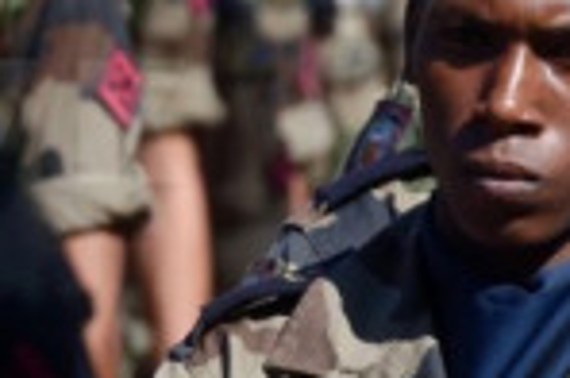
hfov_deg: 1.3
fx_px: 25642
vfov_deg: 0.8
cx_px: -308
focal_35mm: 1623
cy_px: 239
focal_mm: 200
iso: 200
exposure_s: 1/1250
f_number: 8
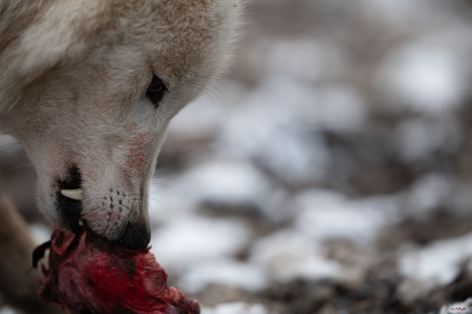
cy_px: 157
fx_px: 5257
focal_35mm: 401
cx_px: 236
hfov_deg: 5.1
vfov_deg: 3.4
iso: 1250
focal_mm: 400
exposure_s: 1/1250
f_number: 3.2
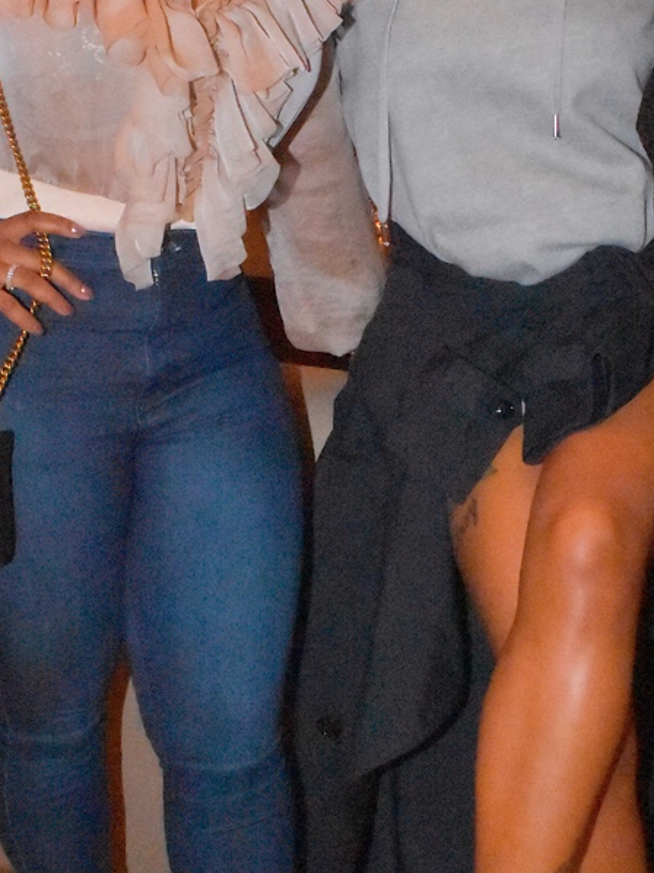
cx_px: 439
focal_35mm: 83
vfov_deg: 23.5
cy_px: 333
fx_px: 2098
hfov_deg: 17.7
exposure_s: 1/60
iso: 25600
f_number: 16
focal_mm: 23
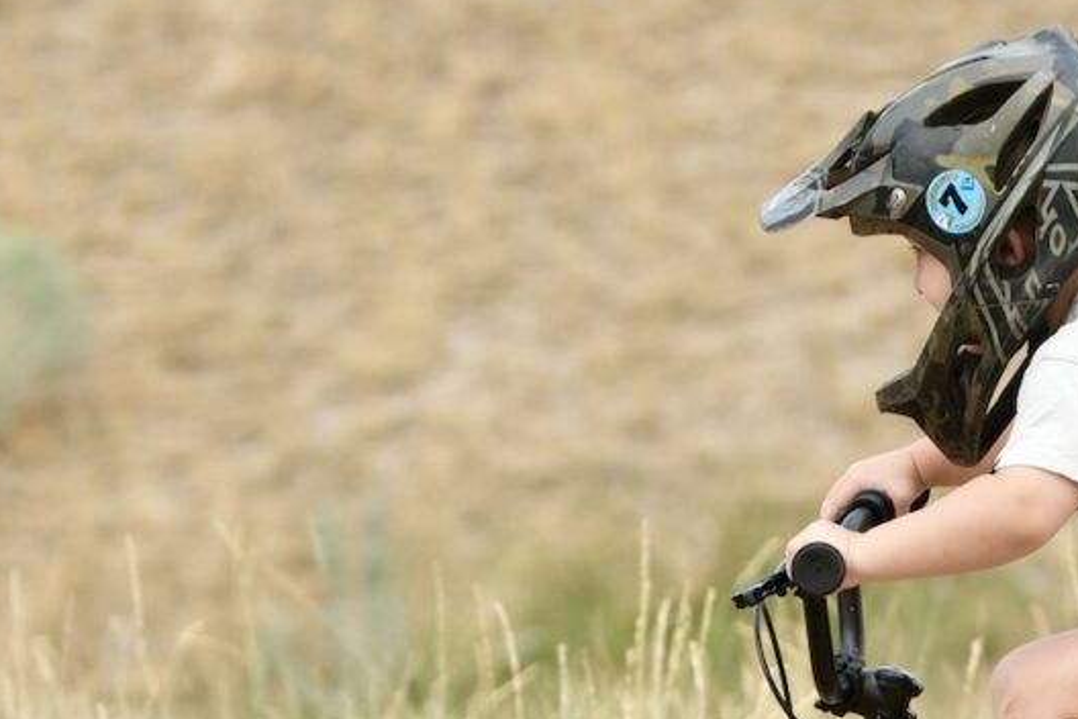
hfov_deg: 5.7
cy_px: 673
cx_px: 1025
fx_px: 10809
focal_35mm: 361
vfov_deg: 3.8
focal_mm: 124.3
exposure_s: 1/450
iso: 125
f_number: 4
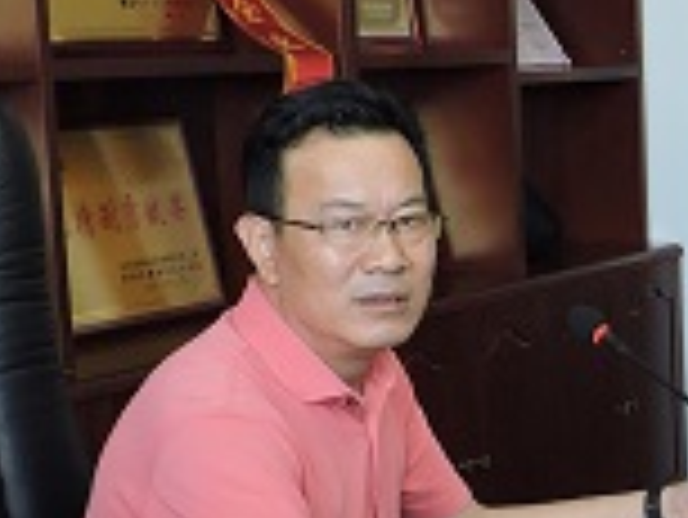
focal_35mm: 110
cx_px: 1115
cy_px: 412
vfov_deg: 13.4
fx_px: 2188
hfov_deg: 16.0
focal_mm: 4.3
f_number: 3
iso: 200
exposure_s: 1/30
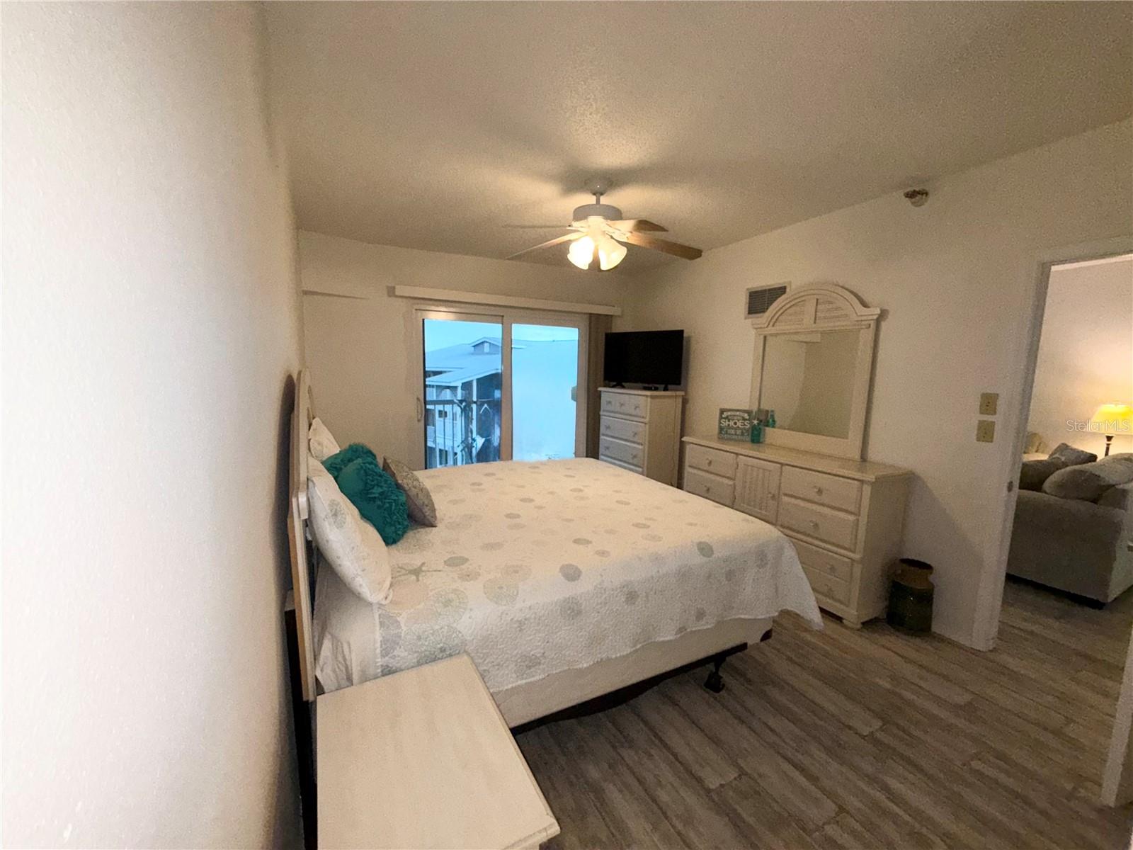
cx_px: 566
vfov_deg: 85.7
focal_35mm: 14
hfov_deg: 102.1
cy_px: 425
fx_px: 458
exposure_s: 1/120
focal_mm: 2.22
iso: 100
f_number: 2.2
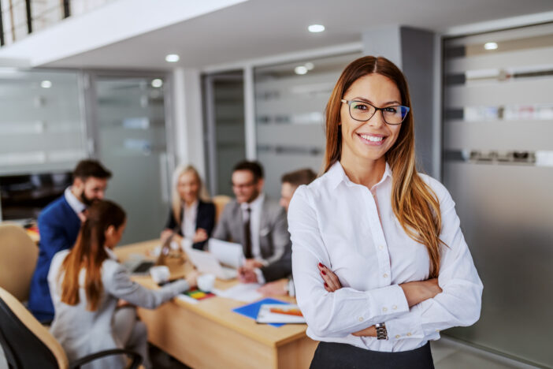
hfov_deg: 54.4
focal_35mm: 35
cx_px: 276
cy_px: 184
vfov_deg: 37.9
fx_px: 538
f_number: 1.4
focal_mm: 35
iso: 200
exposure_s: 1/200
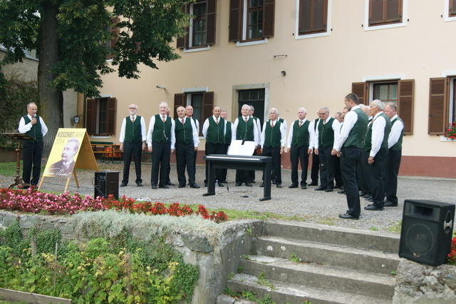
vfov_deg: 31.9
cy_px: 152
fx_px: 532
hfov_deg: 46.4
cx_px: 228
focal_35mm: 42
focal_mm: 28
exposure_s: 1/160
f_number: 7.1
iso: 200
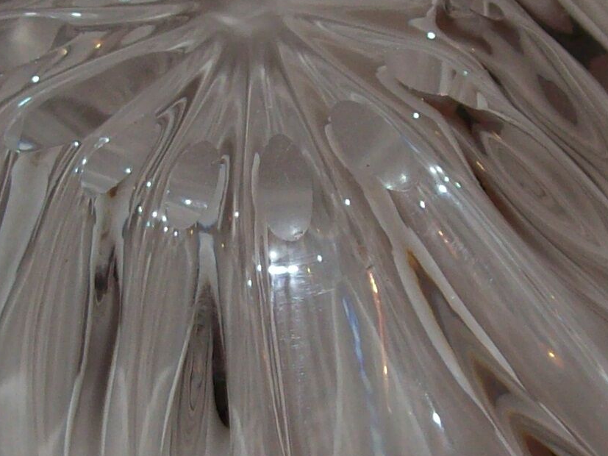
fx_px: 2178
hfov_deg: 15.9
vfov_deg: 11.9
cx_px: 240
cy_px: 227
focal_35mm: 124
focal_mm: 6
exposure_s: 1/64
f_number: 2.7
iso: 80
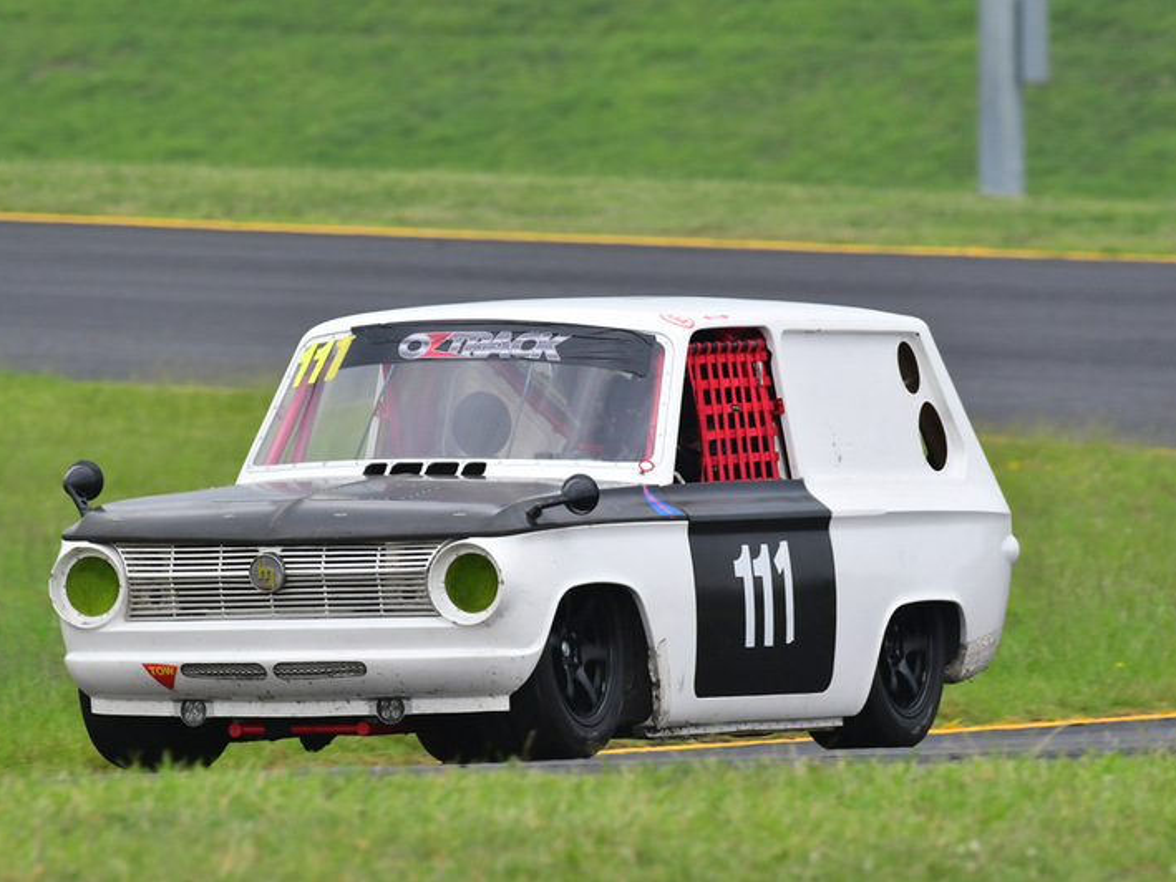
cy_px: 441
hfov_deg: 2.9
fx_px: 23241
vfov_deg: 2.2
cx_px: 604
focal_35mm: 684
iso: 1000
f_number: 10
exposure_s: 1/640
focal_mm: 420
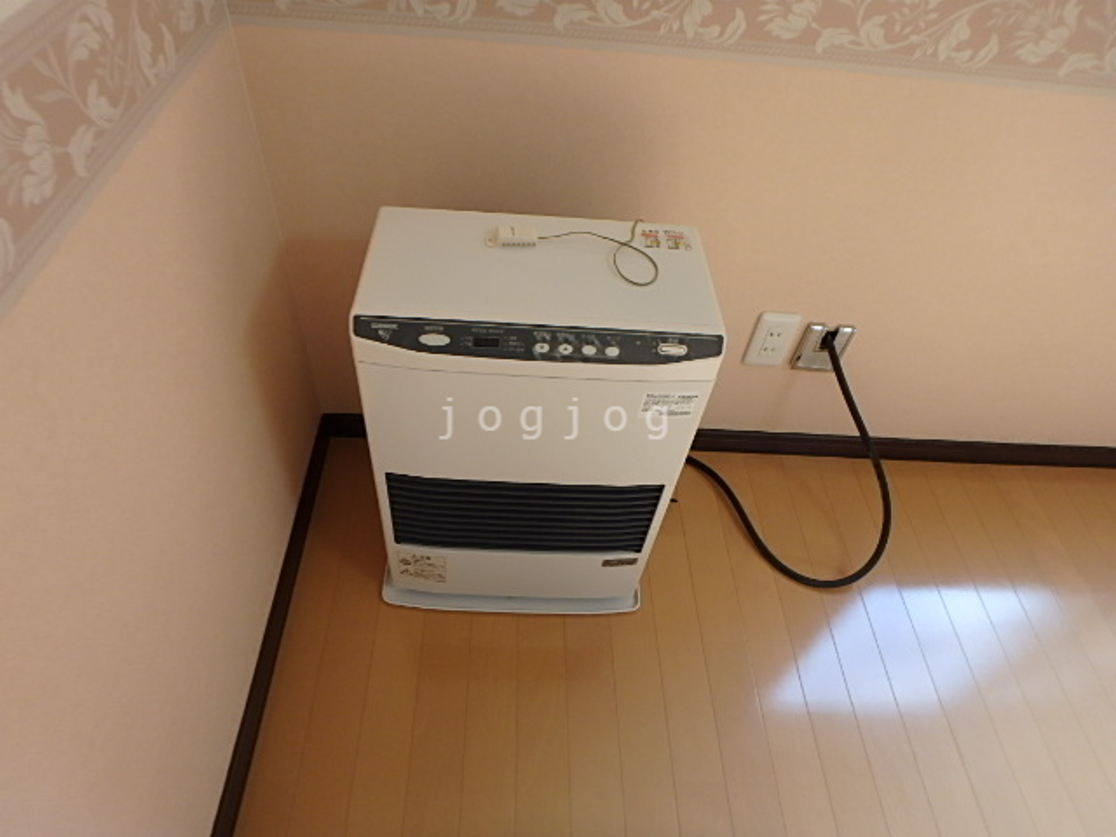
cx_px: 558
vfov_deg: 63.4
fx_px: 677
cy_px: 418
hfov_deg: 79.0
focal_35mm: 21
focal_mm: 3.7
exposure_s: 1/60
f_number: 3.5
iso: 160
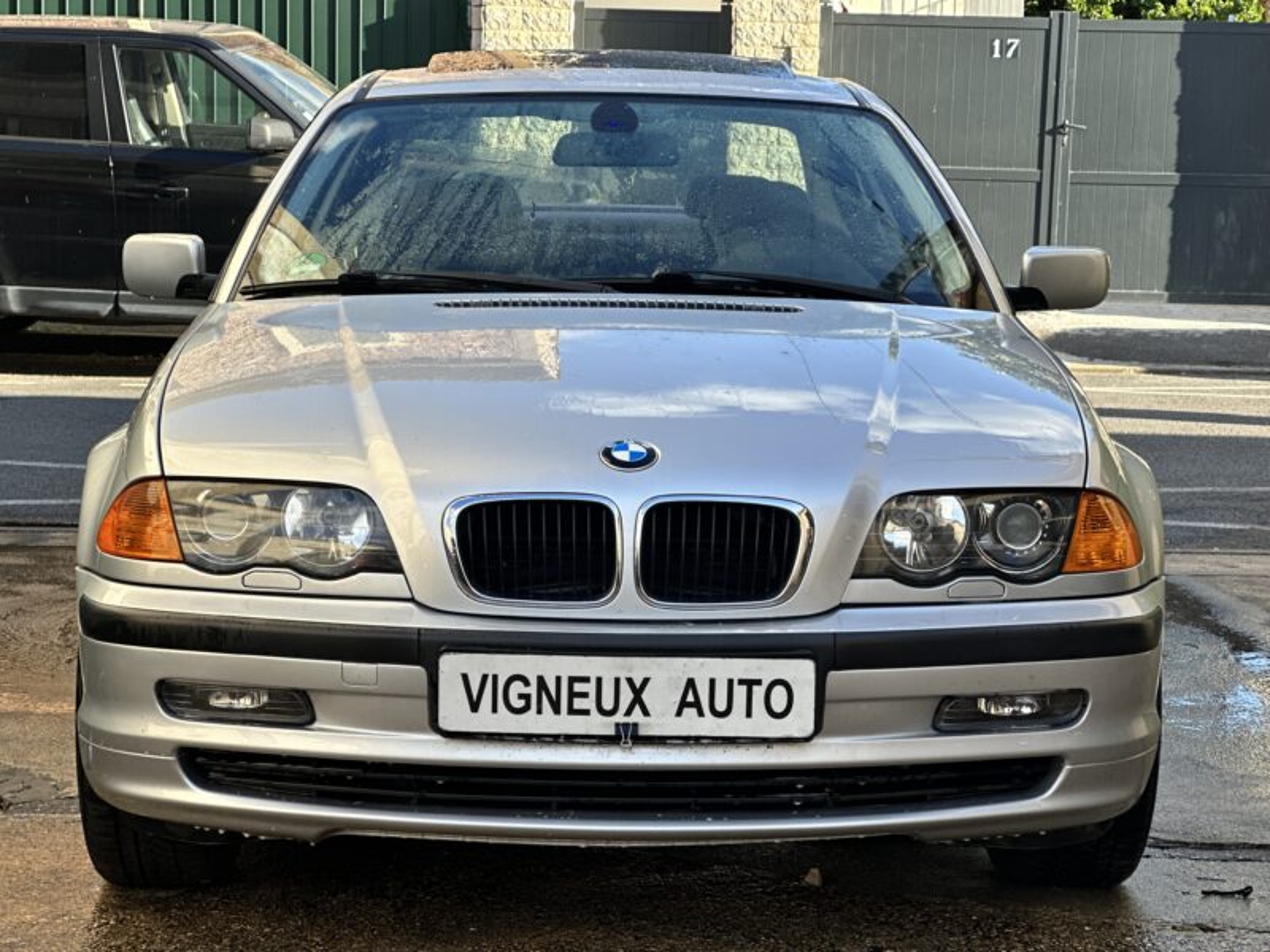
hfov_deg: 25.3
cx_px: 635
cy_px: 476
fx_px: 2825
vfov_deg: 19.1
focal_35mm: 77
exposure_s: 1/121
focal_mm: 9
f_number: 2.8
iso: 20
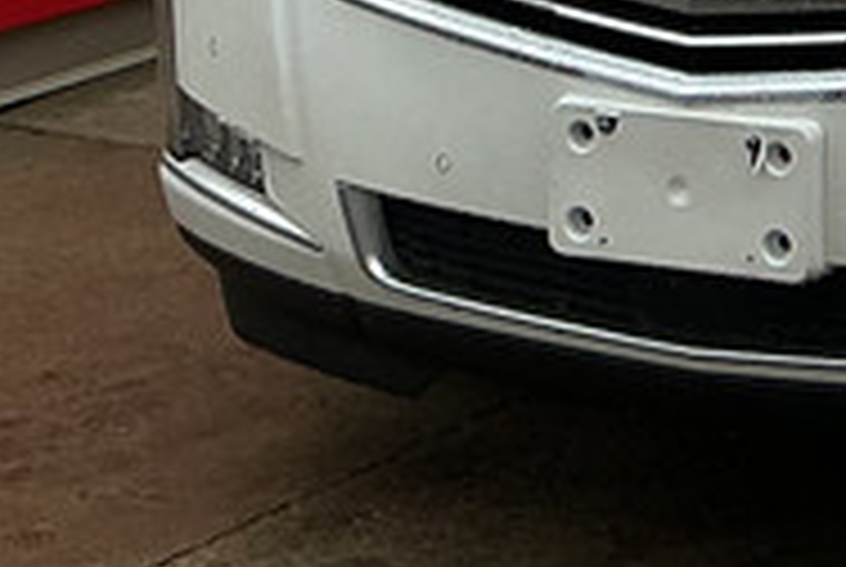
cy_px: -936
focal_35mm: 164
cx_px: 1292
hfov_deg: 11.9
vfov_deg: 7.6
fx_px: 3860
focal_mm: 3
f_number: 1.8
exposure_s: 1/495
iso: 25
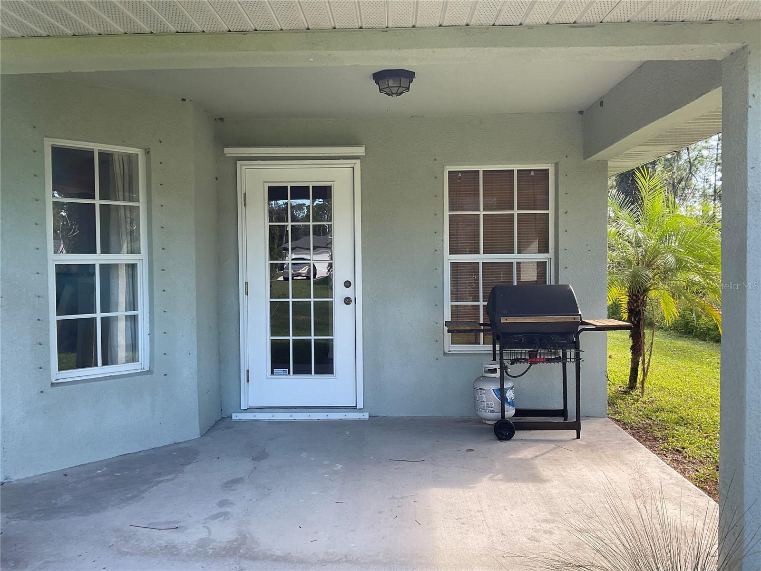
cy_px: 286
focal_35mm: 29
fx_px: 638
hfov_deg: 61.7
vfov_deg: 48.2
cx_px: 380
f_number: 1.8
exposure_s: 1/206
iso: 16
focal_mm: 3
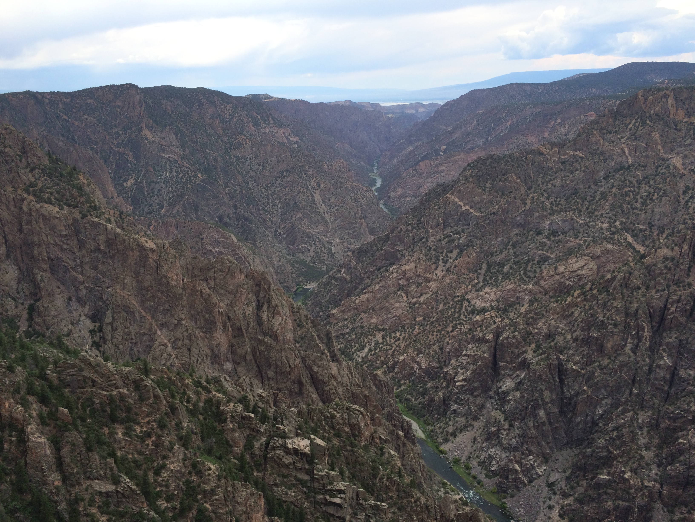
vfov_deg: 48.2
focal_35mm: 29
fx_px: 582
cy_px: 261
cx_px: 348
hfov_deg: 61.7
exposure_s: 1/1053
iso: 32
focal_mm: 4.15
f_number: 2.2
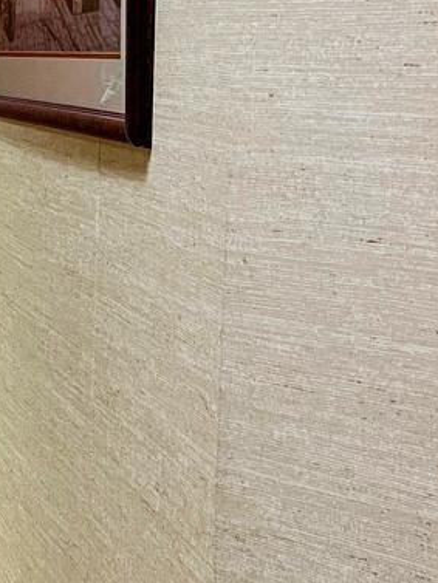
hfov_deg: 12.3
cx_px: -438
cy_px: 385
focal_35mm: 106
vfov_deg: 18.5
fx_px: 1787
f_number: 1.6
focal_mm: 5.1
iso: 100
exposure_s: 1/60
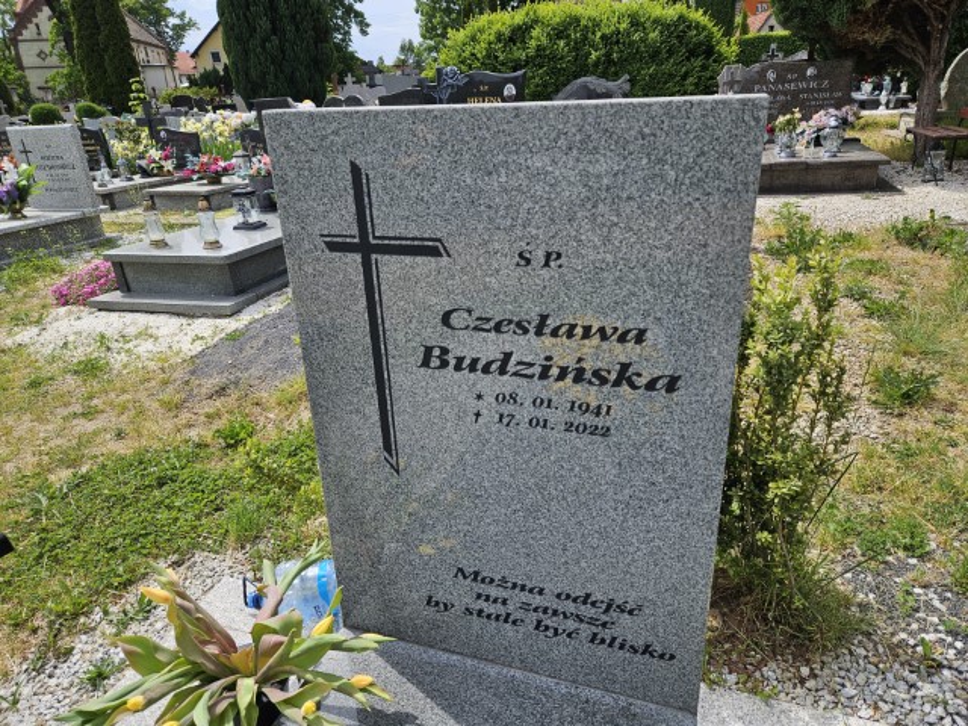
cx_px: 484
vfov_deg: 58.9
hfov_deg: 73.9
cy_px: 363
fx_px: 643
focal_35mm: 23
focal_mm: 5.4
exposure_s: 1/1314
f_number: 1.8
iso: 25
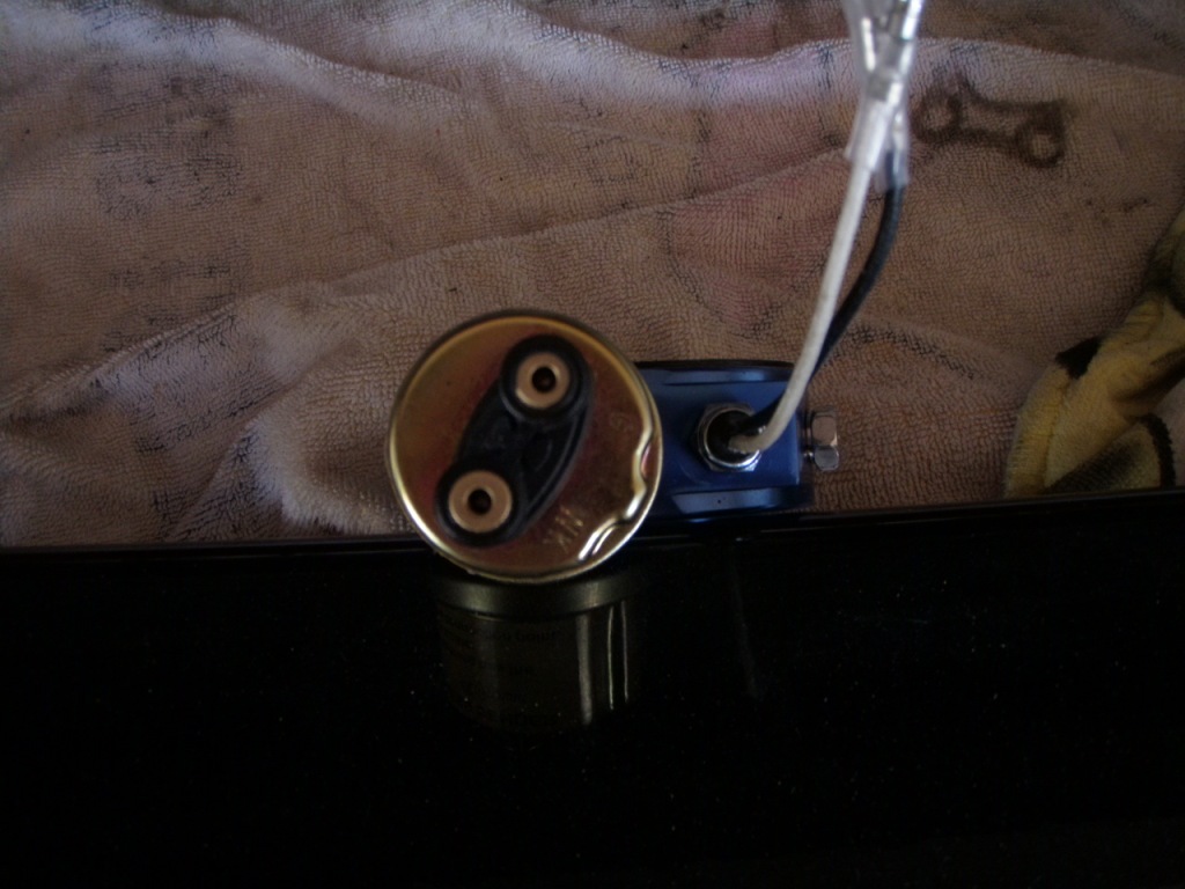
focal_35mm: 38
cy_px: 444
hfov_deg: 49.0
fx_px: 1301
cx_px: 592
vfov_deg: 37.7
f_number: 3.5
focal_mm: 6.7
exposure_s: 1/30
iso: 200
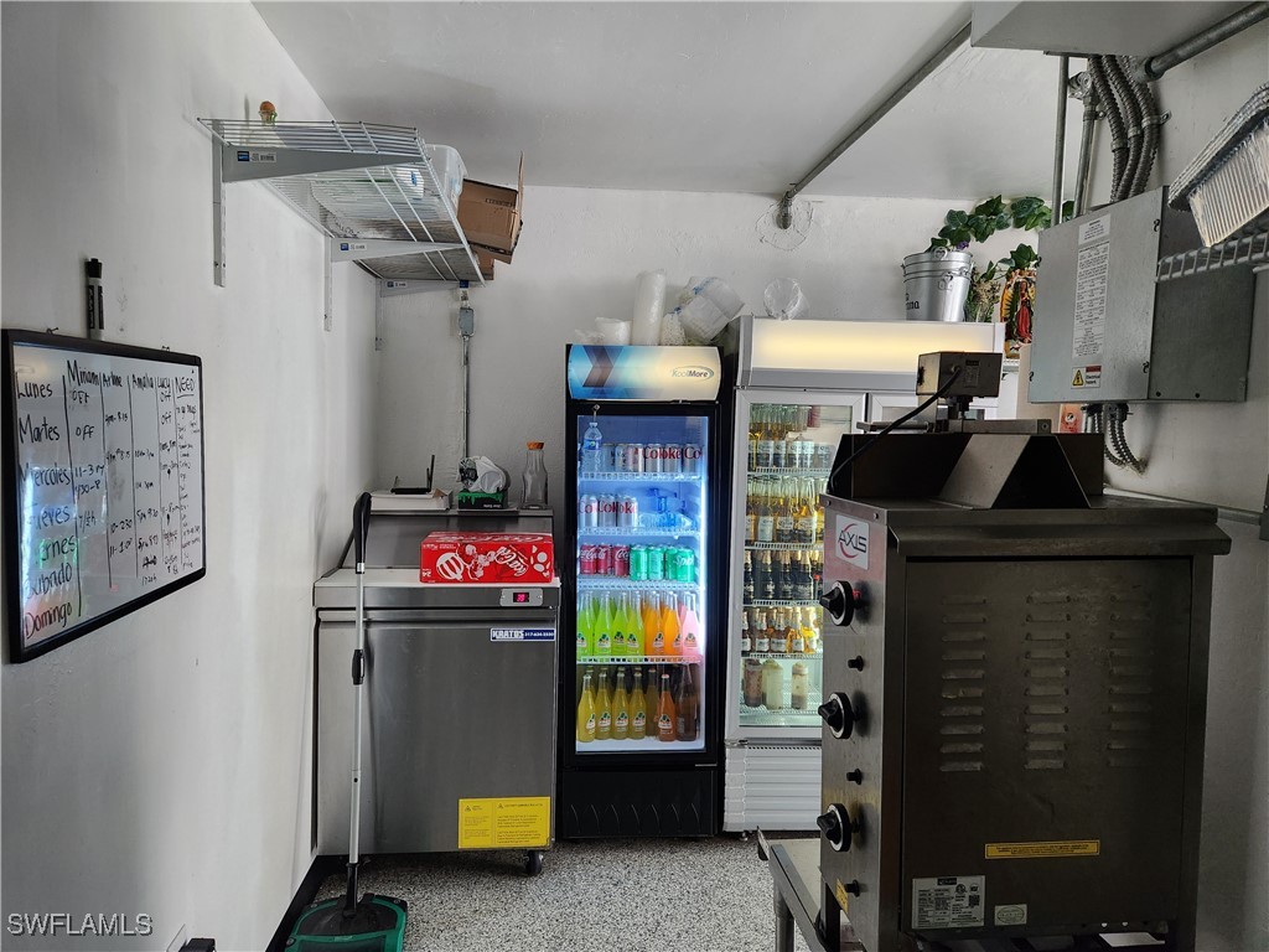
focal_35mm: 23
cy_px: 476
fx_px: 843
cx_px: 634
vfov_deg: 58.9
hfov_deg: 73.9
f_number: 1.8
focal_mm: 5.4
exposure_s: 1/120
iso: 320
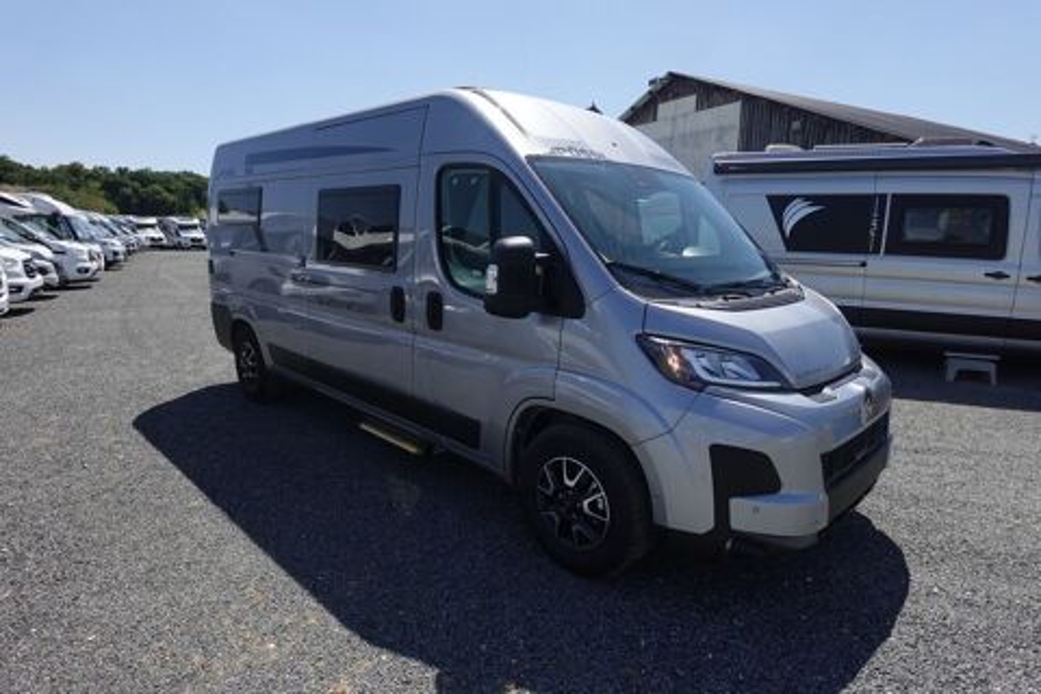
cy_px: 347
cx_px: 520
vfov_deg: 61.9
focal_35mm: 20
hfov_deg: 84.0
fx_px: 578
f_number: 2
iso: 125
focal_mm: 7.6
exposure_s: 1/4000
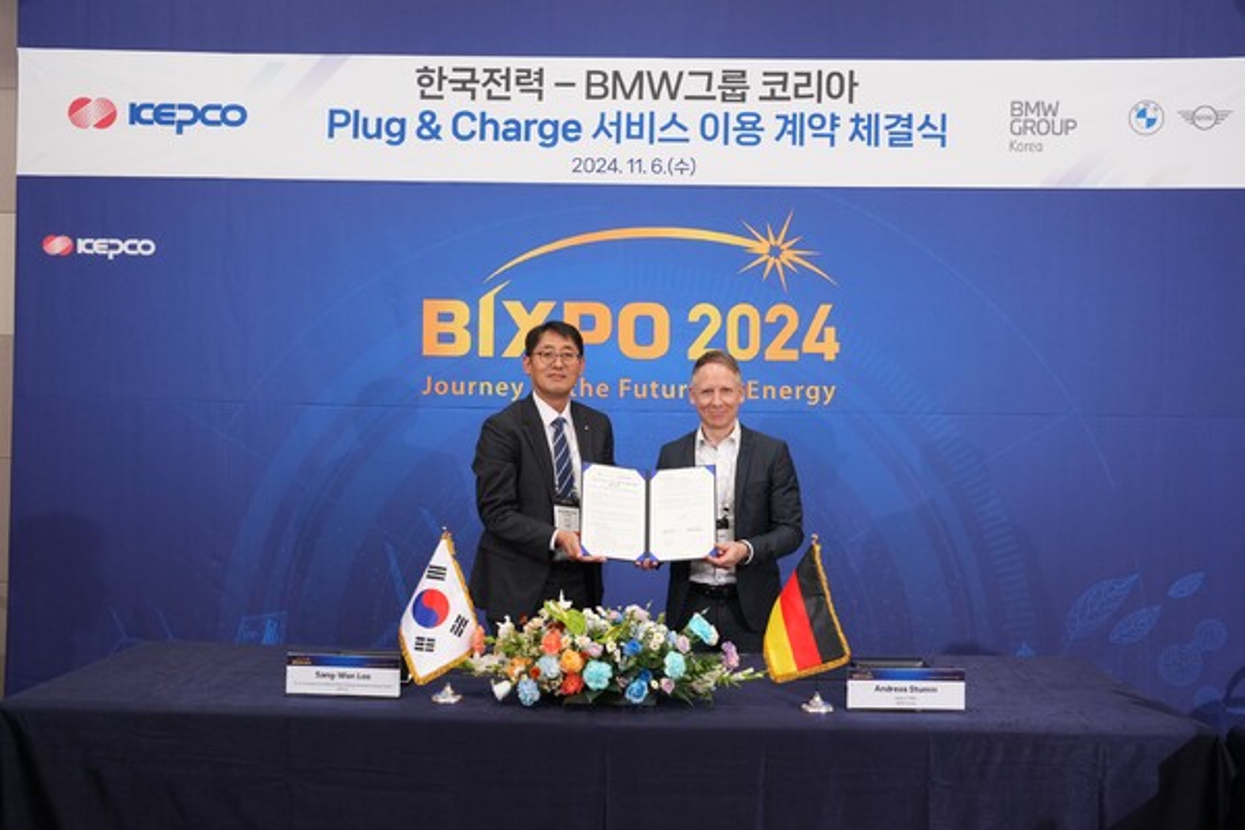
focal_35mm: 34
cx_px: 622
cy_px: 415
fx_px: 1176
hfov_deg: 55.8
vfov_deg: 38.9
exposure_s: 1/125
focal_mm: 34
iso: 2000
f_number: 5.6
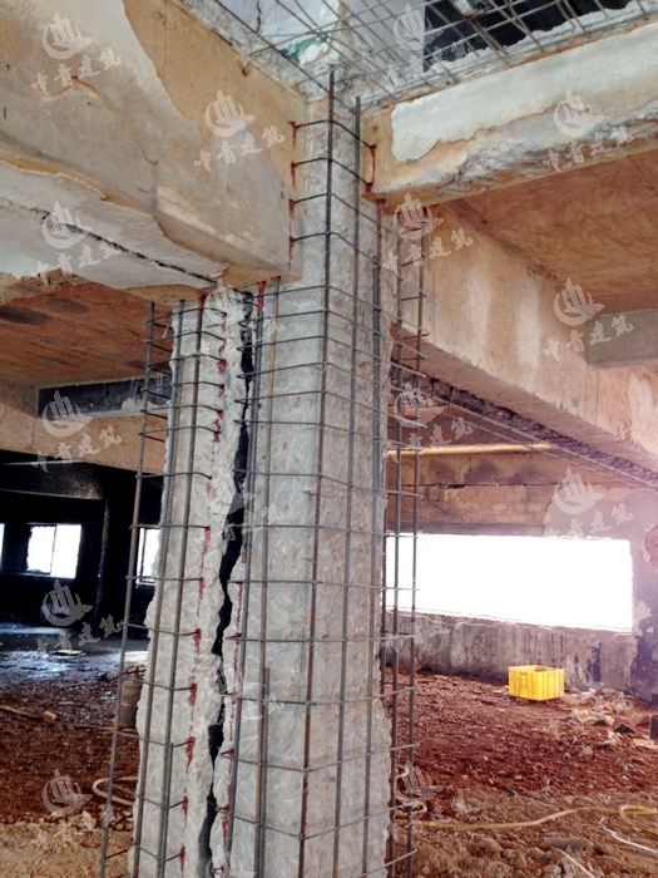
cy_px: 439
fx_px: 887
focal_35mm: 35
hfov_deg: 40.7
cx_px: 329
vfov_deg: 52.6
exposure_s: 1/24
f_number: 2.4
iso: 50
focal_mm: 4.28
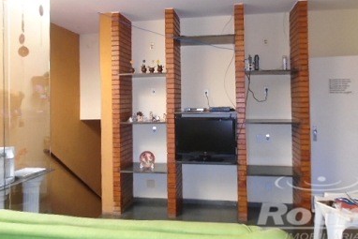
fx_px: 338
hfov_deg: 55.8
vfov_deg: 38.7
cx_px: 171
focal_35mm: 34
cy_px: 94
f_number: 3.2
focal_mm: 4.6
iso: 400
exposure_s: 1/30
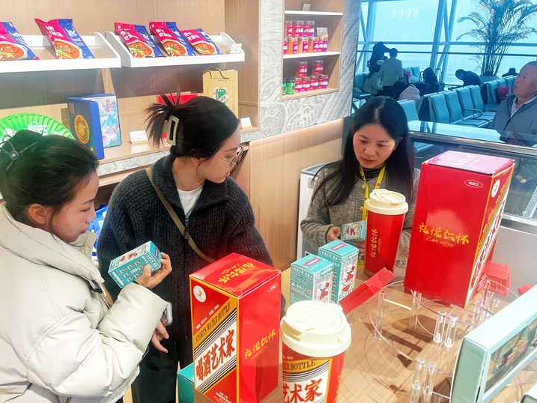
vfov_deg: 48.2
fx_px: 450
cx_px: 239
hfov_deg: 61.5
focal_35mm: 29
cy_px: 218
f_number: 1.6
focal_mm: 4.2
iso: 100
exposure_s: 1/100
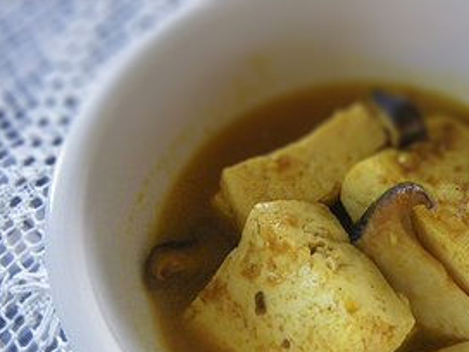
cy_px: 257
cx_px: 328
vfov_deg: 28.7
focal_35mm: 50
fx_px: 677
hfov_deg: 37.6
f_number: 3.8
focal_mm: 6.1
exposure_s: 1/30
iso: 800
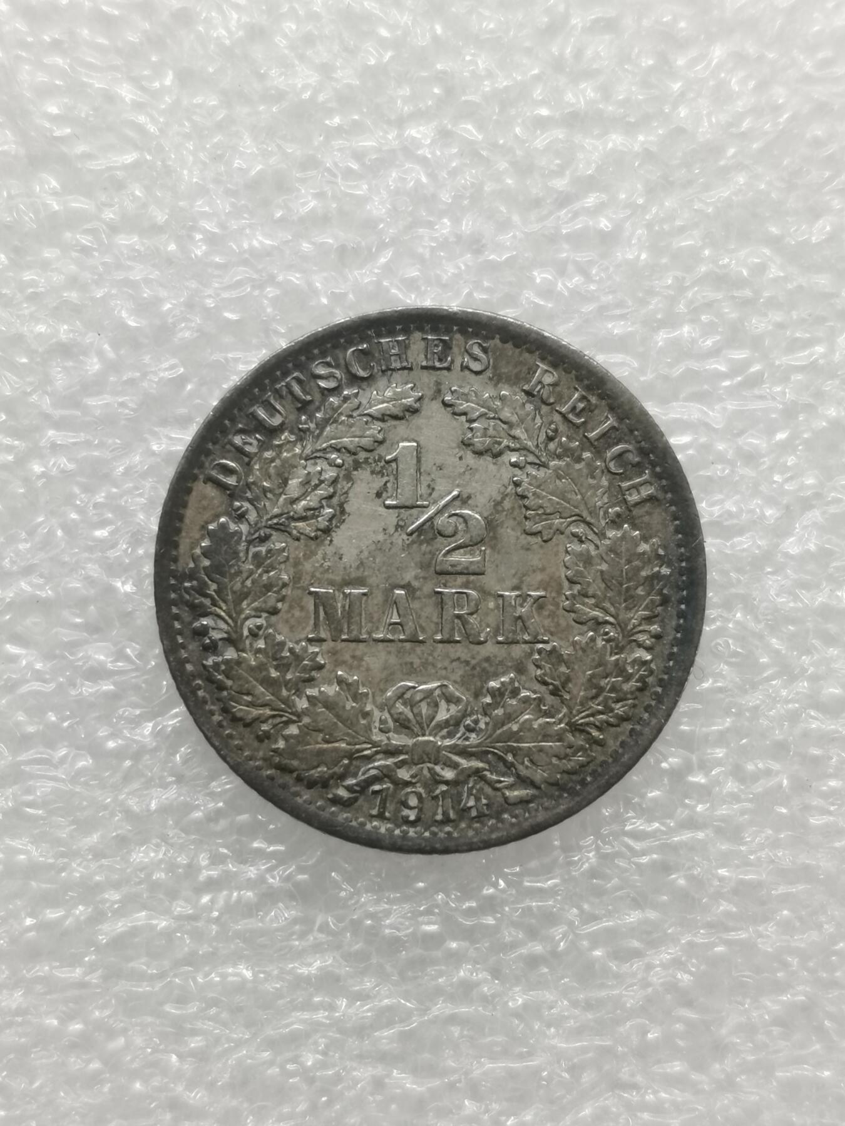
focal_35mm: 78
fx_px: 2539
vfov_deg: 25.0
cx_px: 422
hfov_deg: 18.9
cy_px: 563
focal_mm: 5.56
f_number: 1.6
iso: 80
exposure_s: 1/100
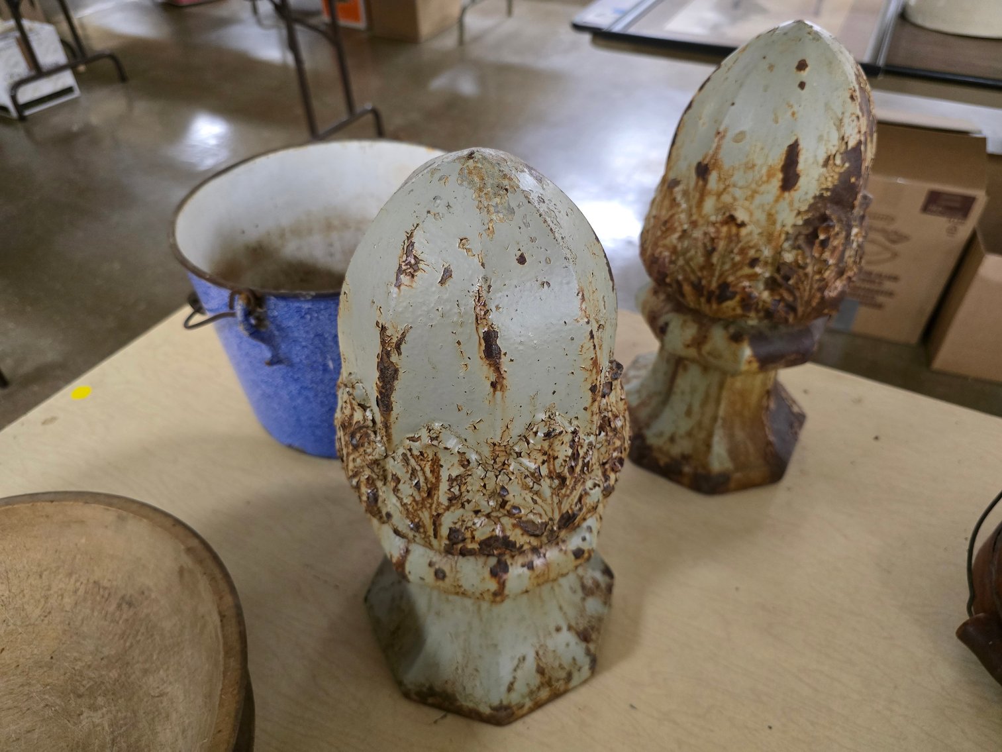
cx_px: 501
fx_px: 666
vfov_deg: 58.9
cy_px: 376
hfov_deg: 73.9
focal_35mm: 23
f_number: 1.7
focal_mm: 6.3
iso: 1000
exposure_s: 1/60
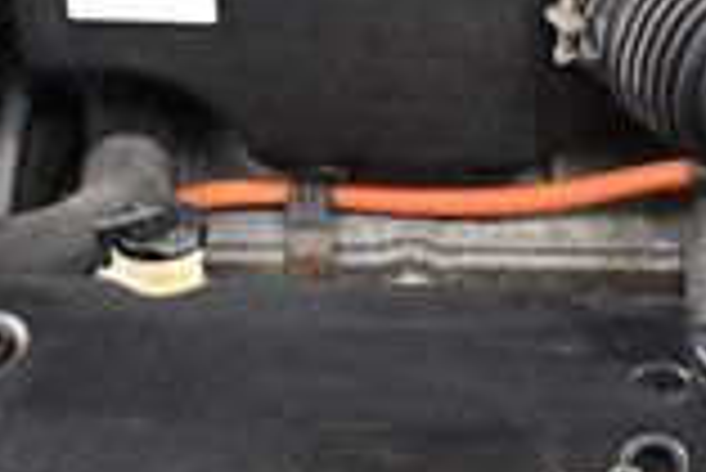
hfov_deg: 13.8
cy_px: -166
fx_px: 2885
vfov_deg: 9.2
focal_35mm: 147
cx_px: 679
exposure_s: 1/125
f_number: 3.5
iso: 3200
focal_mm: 18
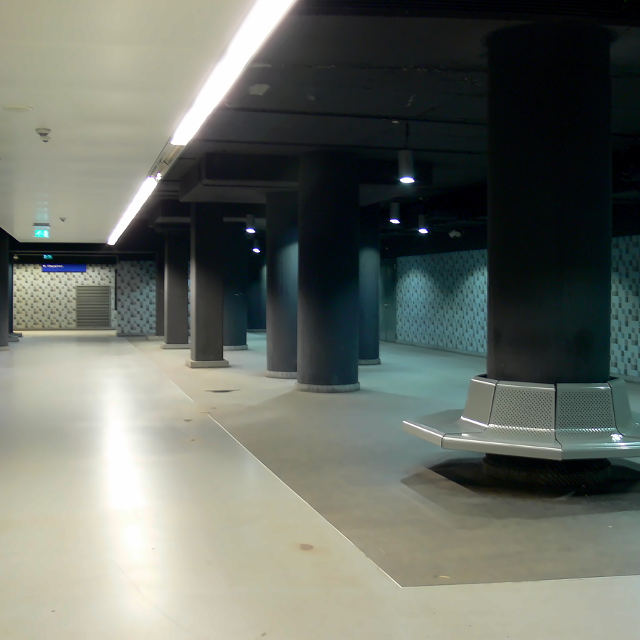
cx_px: 334
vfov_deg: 40.0
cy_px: 320
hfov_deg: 40.0
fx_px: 879
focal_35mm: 42
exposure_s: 1/3.2
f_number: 3.2
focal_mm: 7.4
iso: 80
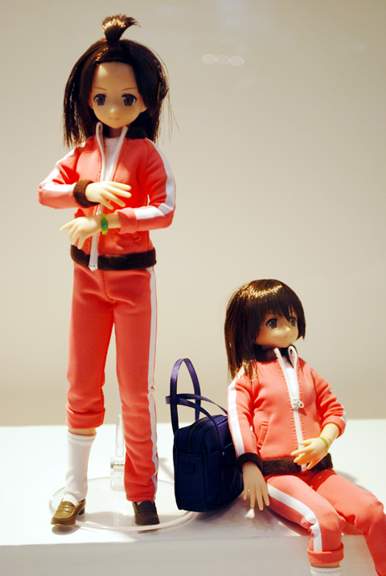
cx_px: 193
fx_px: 1251
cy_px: 288
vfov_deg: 26.0
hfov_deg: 17.5
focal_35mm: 78
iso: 250
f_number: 5.6
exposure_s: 1/30
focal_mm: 52
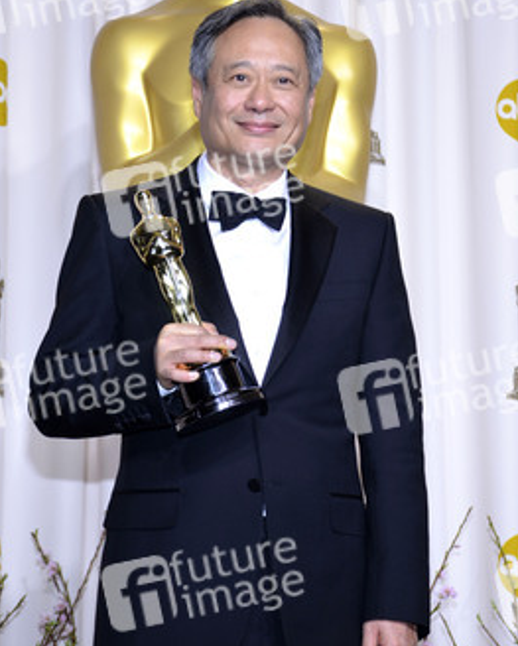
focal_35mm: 154
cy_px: 290
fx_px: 2947
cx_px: 259
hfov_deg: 10.0
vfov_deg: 12.5
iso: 500
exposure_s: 1/250
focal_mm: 90
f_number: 6.3
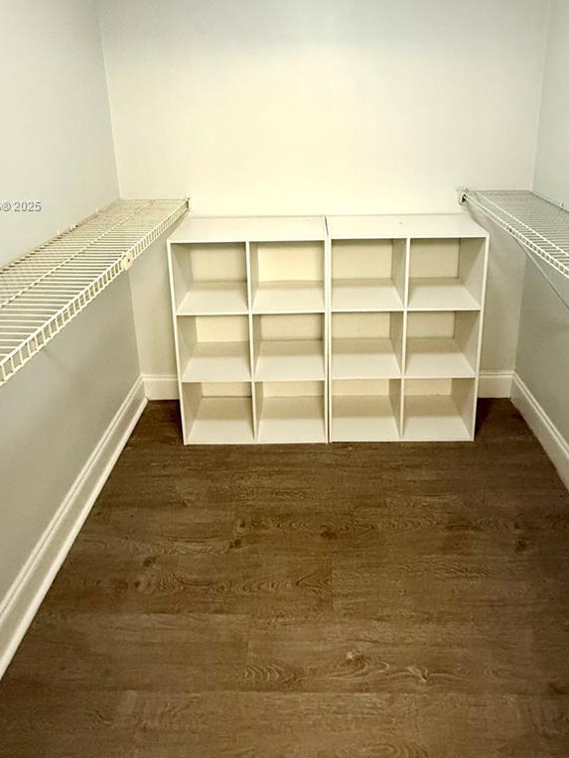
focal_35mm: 22
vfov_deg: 72.1
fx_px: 482
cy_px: 206
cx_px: 305
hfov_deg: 61.0
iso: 640
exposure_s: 1/60
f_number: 2.2
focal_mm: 2.22
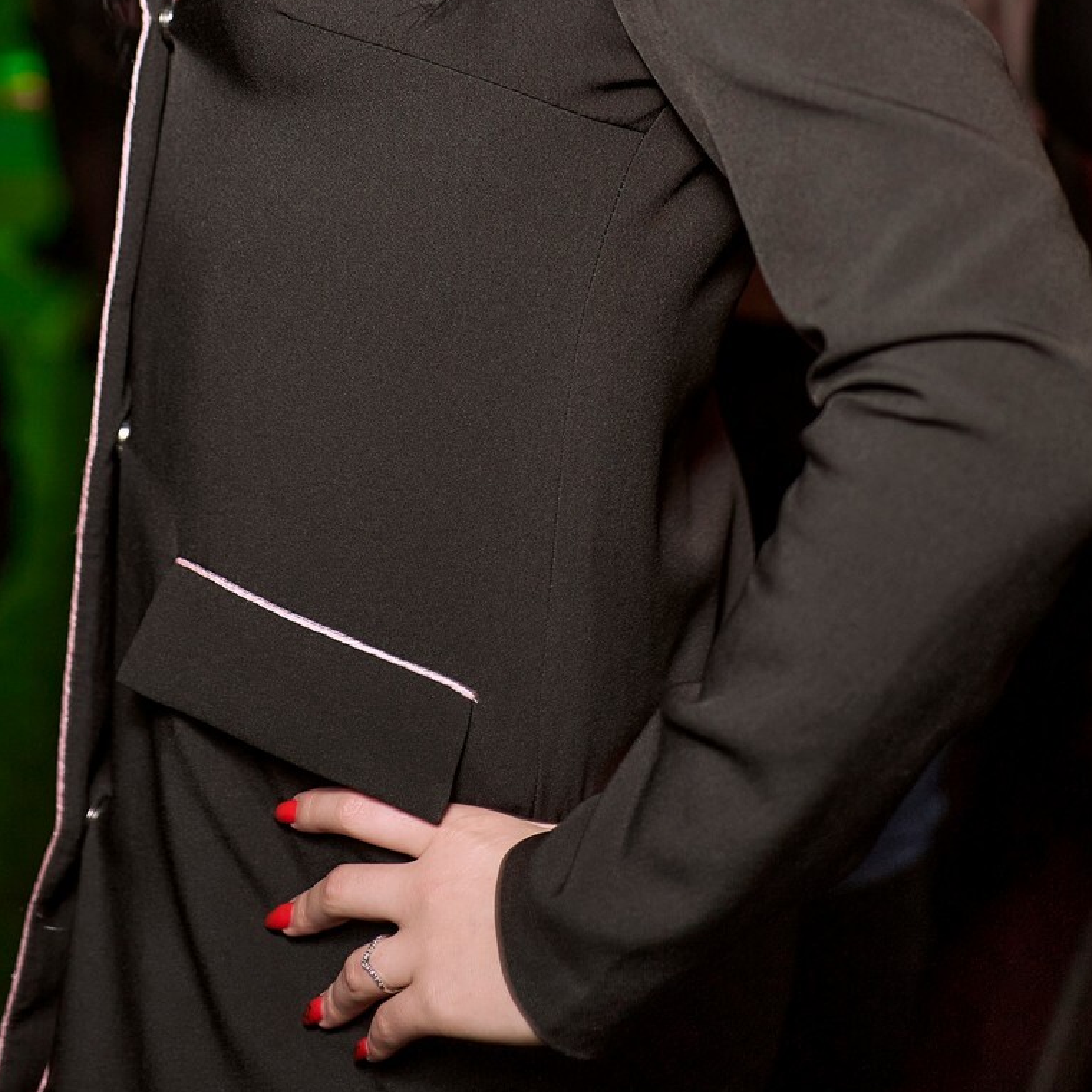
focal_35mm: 75
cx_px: 433
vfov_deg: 21.8
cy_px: -110
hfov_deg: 23.0
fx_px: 2677
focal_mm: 35
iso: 200
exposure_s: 1/20
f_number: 1.8
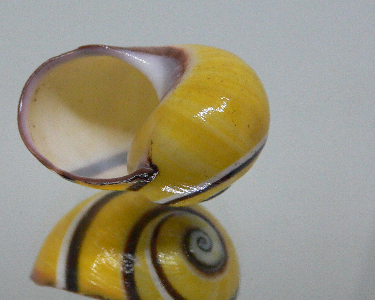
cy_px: 167
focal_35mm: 51
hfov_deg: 36.3
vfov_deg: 29.7
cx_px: 129
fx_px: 566
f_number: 2.8
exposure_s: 1/60
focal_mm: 4.6
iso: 200
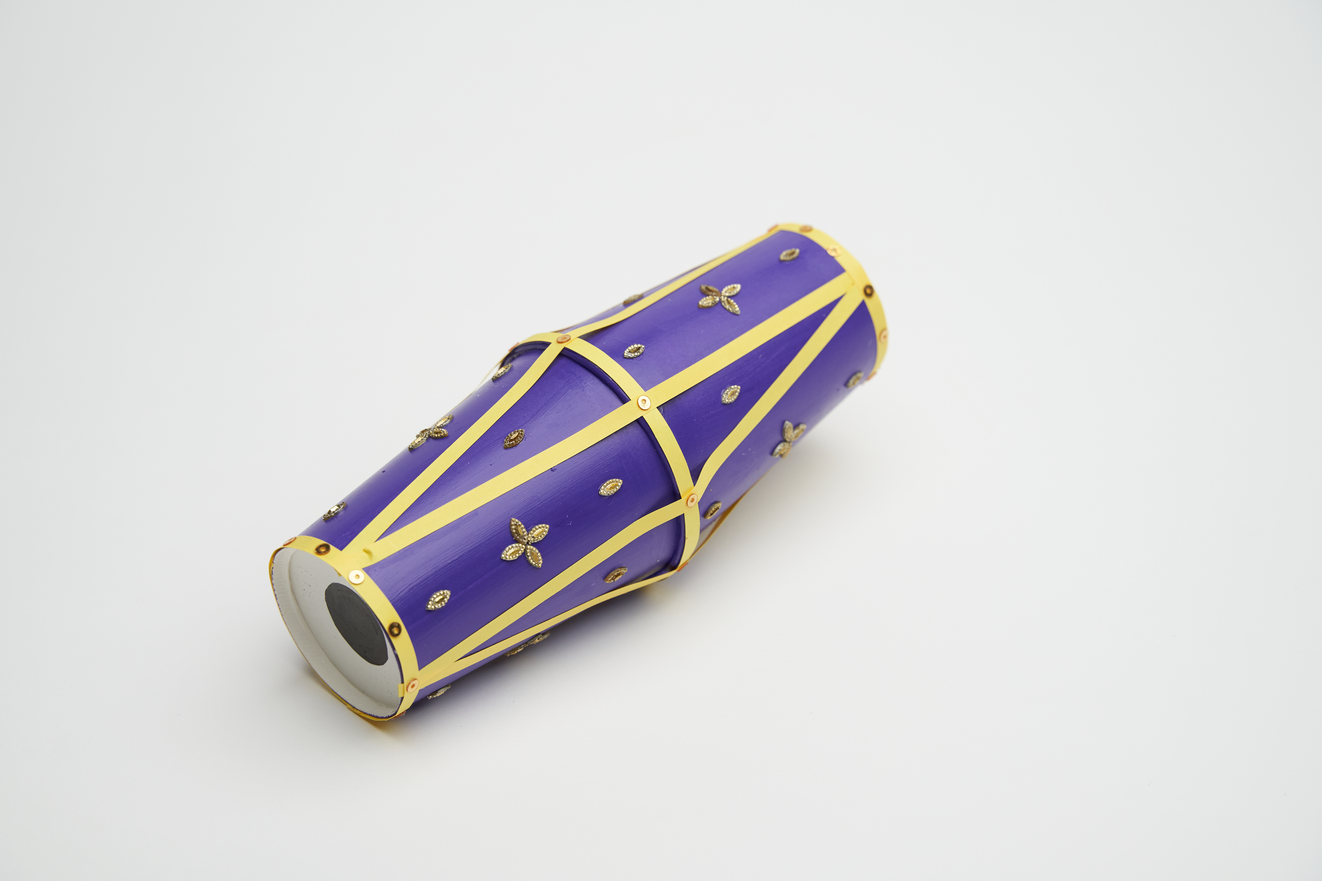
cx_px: 661
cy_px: 440
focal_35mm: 69
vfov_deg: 19.7
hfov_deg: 29.2
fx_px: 2534
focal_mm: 69
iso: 640
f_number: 6.3
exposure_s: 1/60
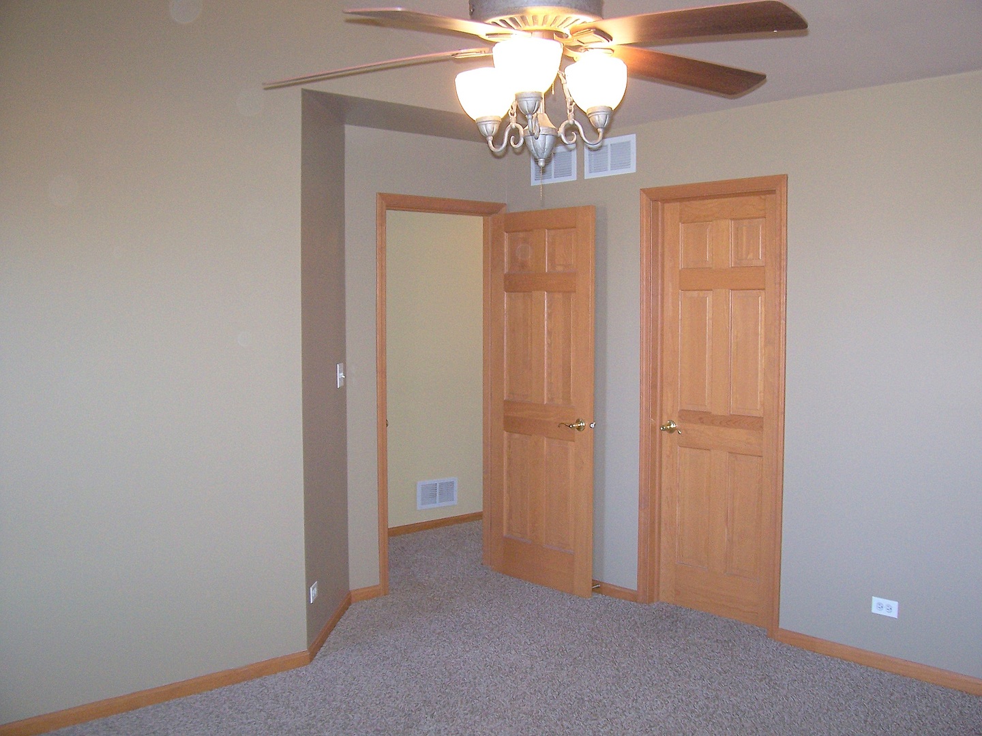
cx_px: 491
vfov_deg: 41.8
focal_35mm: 34
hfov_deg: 54.0
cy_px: 368
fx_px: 965
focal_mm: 5.6
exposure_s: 1/45
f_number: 2.7
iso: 125
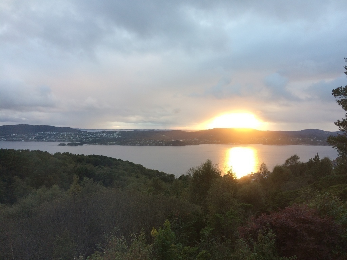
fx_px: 291
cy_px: 130
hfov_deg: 61.7
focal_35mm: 29
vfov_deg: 48.2
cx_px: 174
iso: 40
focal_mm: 4.15
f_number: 2.2
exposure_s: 1/50
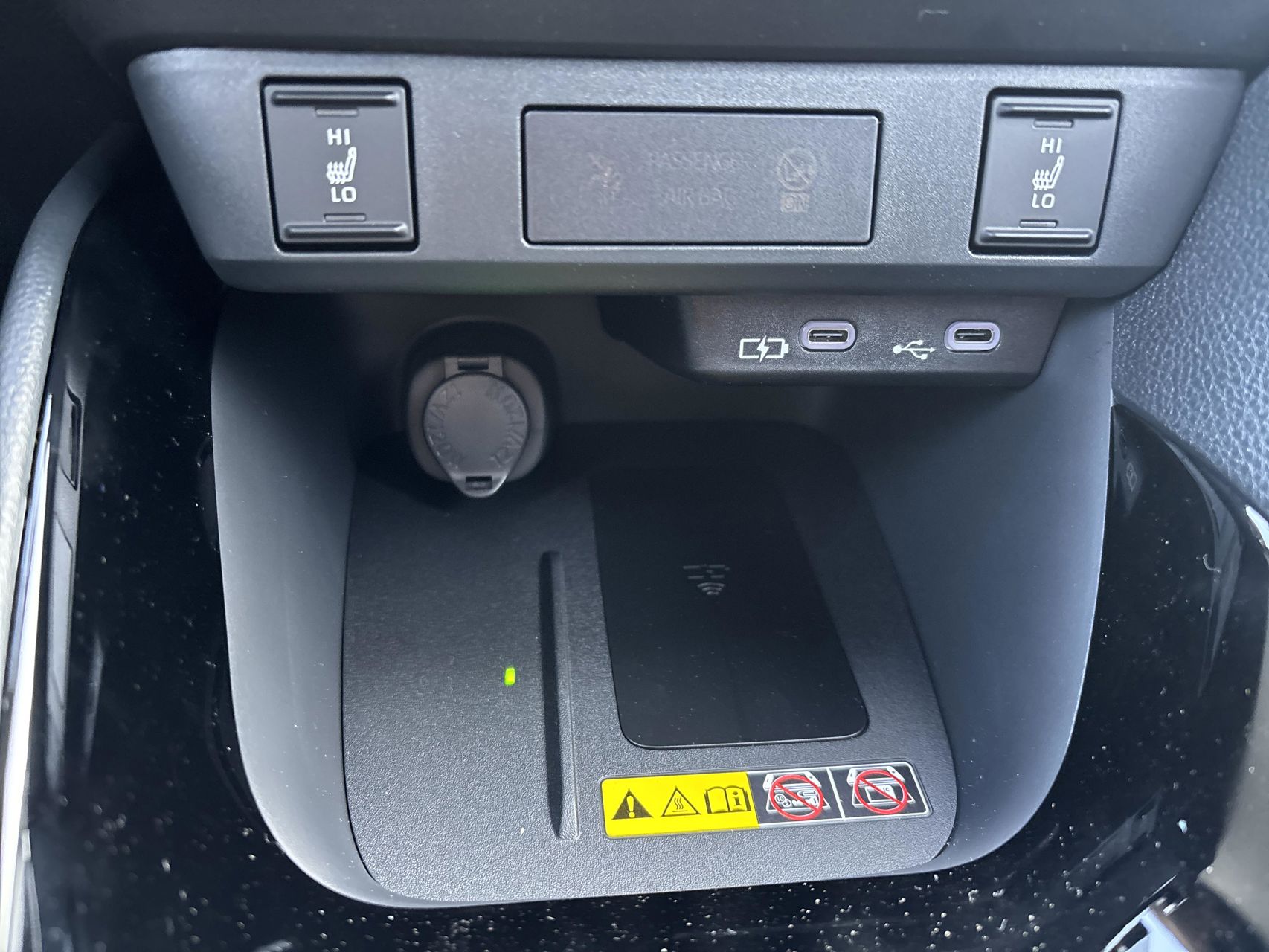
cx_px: 634
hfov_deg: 67.3
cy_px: 476
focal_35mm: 26
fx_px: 953
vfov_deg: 53.1
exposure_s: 1/40
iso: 640
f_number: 1.6
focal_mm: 5.96
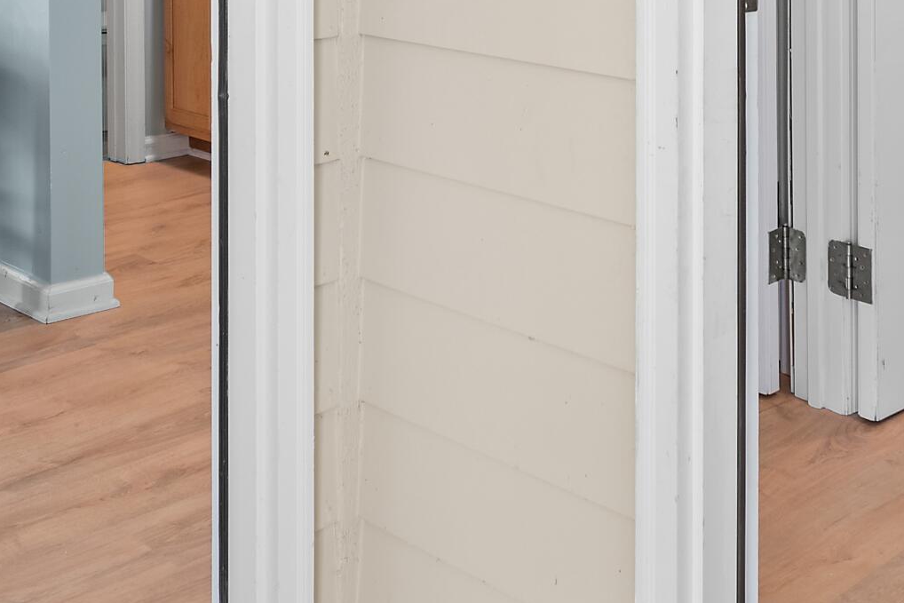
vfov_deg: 21.9
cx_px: 575
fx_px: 1406
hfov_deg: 35.4
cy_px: -168
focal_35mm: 56
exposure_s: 1/8
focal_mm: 13
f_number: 4.8
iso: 100
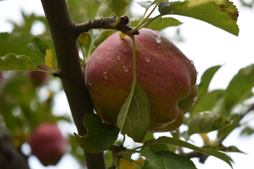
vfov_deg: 19.7
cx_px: 127
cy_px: 84
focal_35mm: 69
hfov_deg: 29.2
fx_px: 487
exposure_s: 1/250
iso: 250
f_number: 5.6
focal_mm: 46
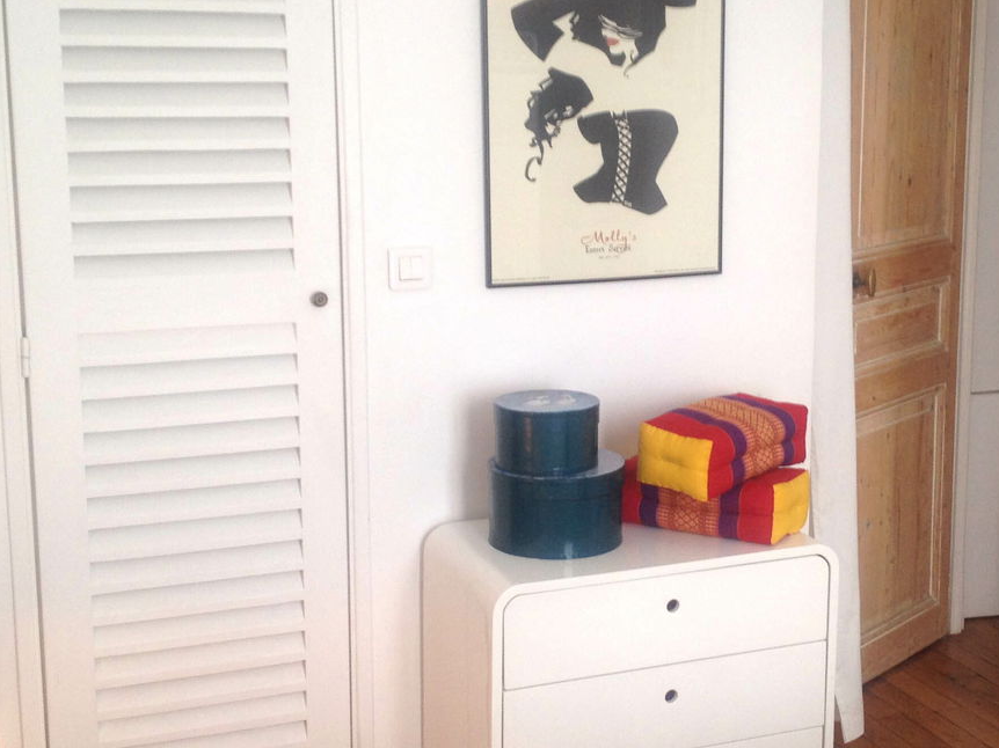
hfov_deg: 29.7
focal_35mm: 65
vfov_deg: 22.6
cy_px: 359
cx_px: 644
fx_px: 1875
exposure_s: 1/20
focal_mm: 4.28
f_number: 2.4
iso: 50
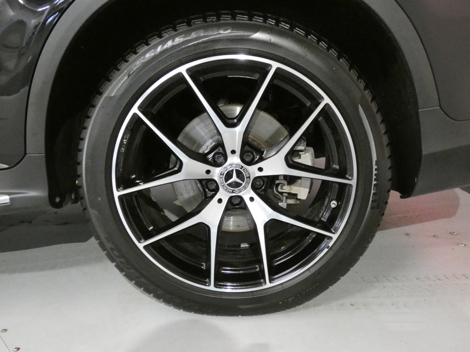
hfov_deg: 56.8
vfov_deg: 44.2
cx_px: 235
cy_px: 176
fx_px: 434
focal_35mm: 32
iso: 1600
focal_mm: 5.8
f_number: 3.4
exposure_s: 1/40
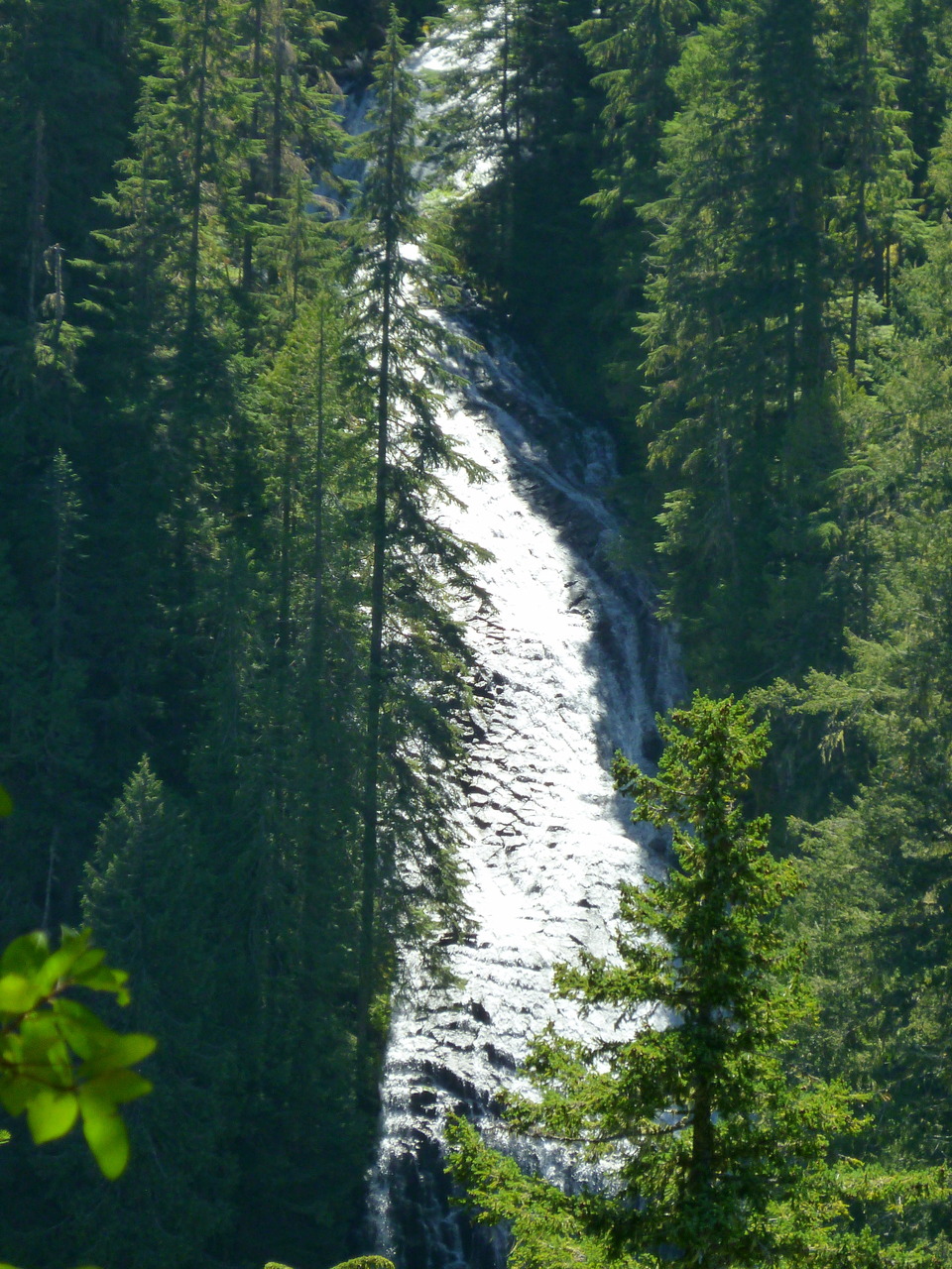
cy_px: 634
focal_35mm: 250
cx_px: 476
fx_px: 9167
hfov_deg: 5.9
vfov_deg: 7.9
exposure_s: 1/125
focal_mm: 36
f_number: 5.9
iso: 160
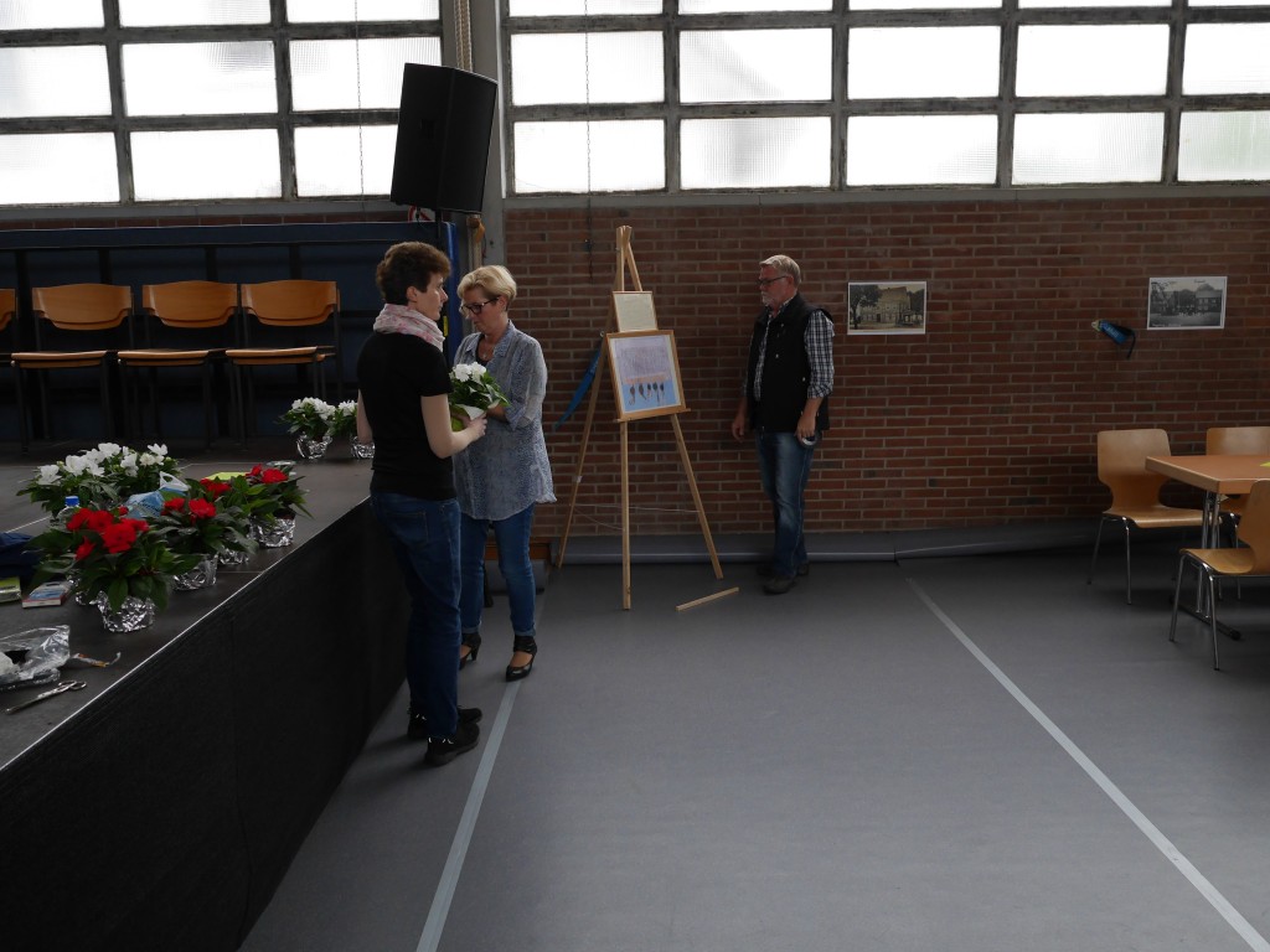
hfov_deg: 60.0
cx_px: 635
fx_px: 1101
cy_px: 476
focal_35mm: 30
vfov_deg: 46.8
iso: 800
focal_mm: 15
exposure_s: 1/500
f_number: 4
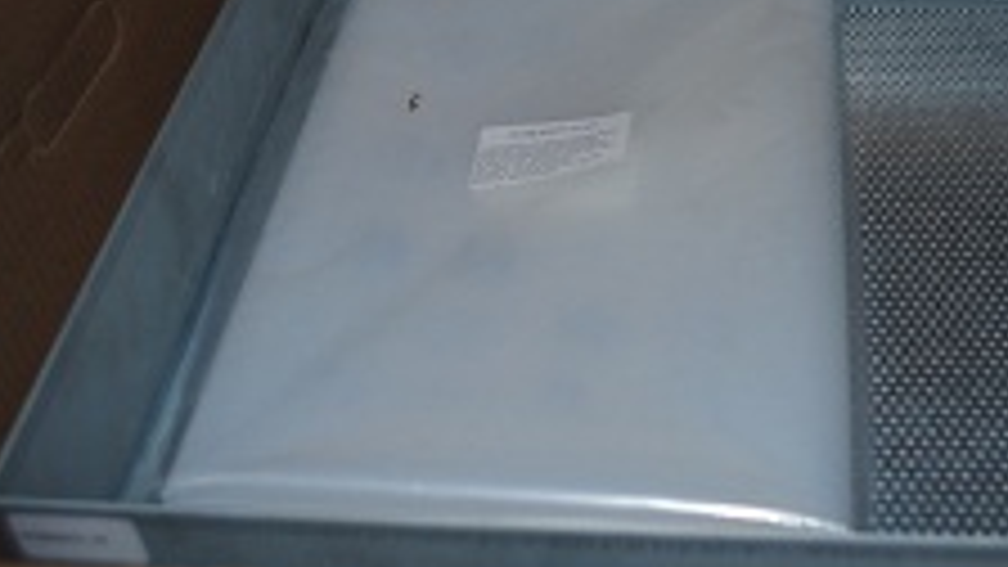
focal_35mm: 60
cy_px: 126
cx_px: 729
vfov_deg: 19.9
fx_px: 1604
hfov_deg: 34.3
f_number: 3.8
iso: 200
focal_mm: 22
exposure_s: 1/60
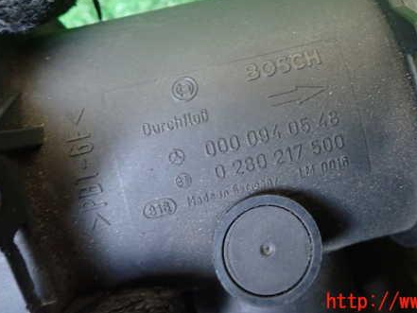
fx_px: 410
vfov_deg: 41.2
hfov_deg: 53.4
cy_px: 101
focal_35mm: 34
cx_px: 256
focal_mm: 4.5
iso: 640
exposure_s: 1/30
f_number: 2
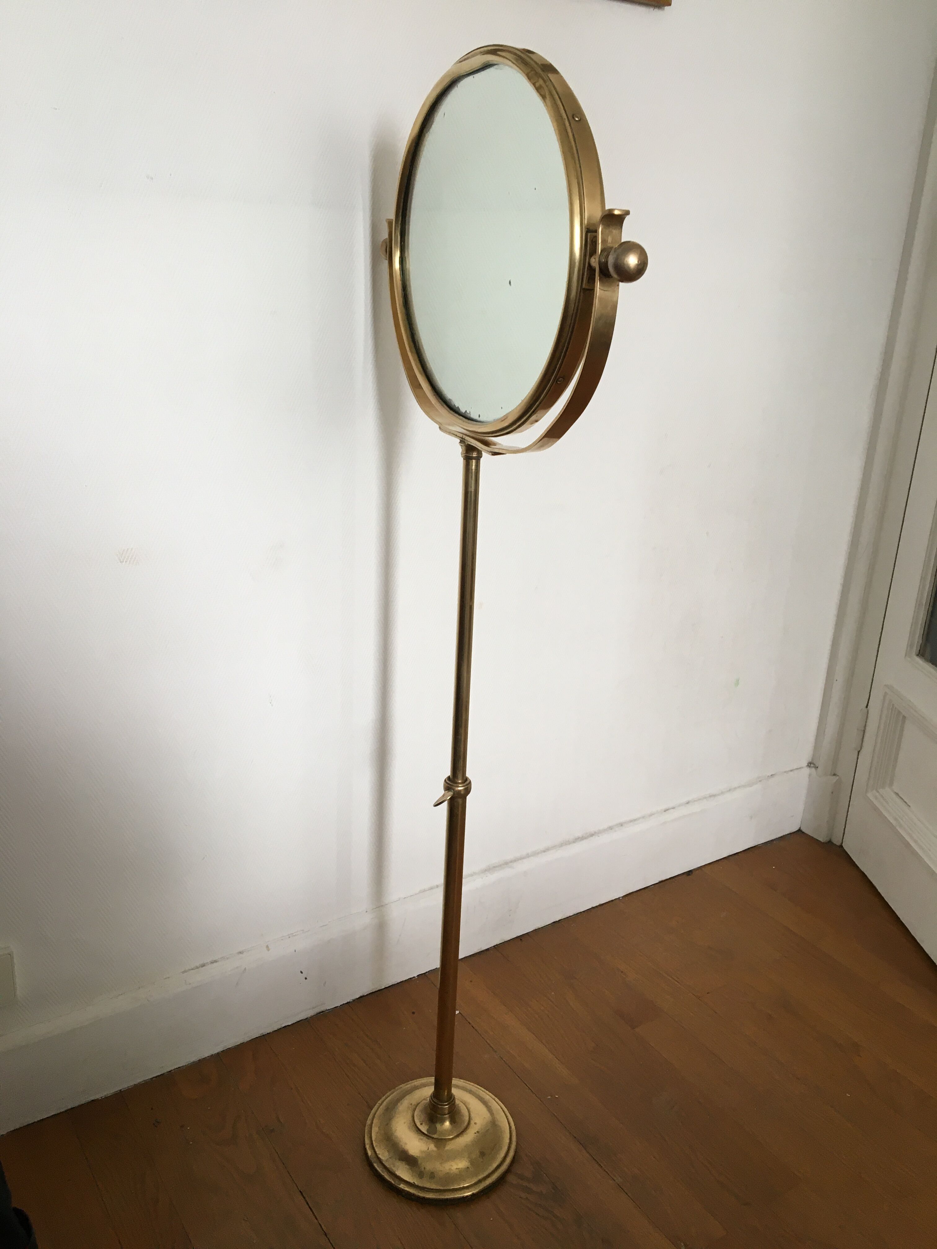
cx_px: 468
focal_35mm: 29
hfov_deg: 48.2
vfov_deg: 61.7
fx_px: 1047
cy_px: 624
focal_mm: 4.15
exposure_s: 1/33
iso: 64
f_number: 2.2
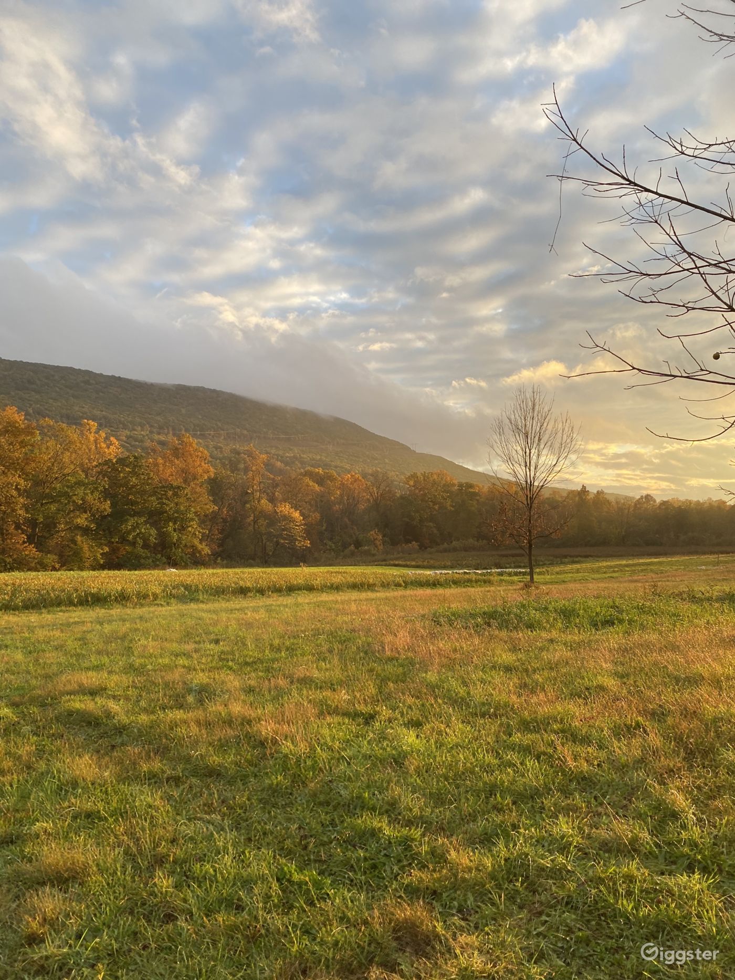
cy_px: 490
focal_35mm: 26
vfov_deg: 67.3
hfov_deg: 53.1
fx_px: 736
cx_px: 368
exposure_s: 1/460
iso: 32
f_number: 1.8
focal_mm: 4.25
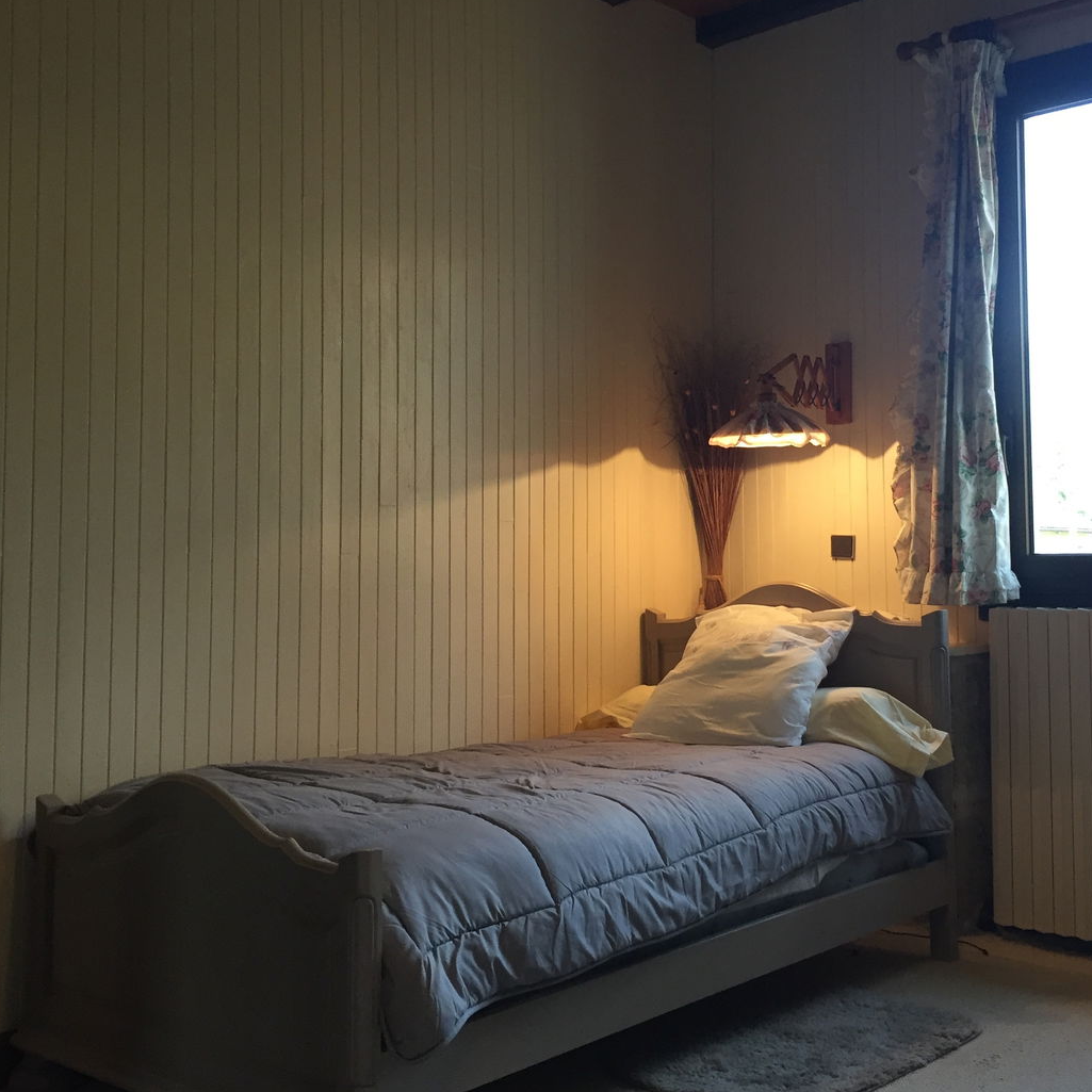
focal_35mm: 40
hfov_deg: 41.5
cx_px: 696
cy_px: 488
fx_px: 1428
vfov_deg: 41.8
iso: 64
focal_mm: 4.15
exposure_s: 1/33
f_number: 2.2
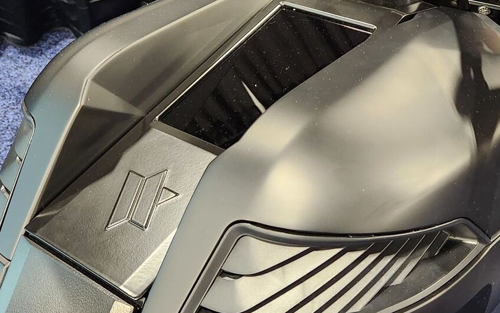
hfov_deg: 36.4
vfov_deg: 23.2
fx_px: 750
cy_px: 56
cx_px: 344
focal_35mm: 55
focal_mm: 5.4
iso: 640
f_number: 1.8
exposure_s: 1/33
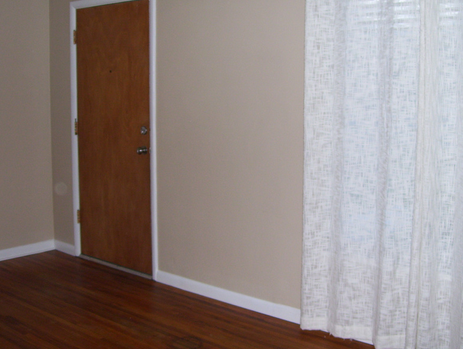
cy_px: 150
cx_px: 235
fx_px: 630
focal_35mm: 47
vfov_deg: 30.9
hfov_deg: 40.4
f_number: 2.7
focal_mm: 6
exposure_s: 1/60
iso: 125
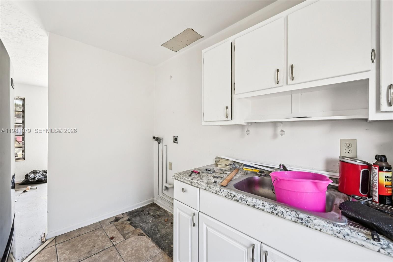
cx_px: 196
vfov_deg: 81.2
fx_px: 153
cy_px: 131
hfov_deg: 104.3
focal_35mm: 14
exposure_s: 1/50
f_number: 8
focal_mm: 14
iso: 1250
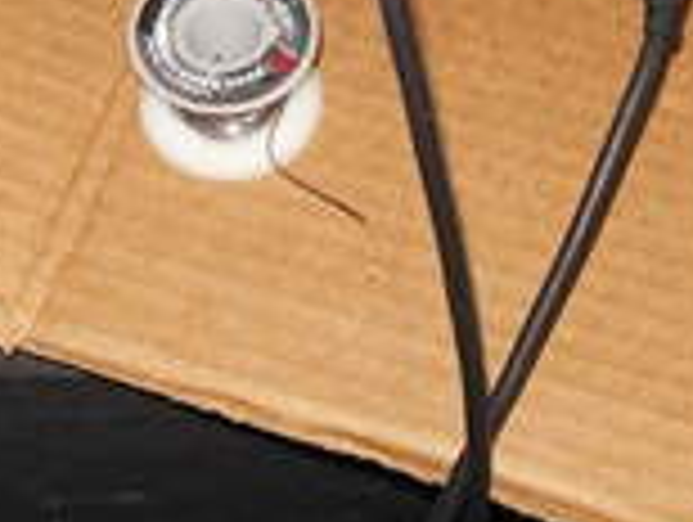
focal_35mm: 96
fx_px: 1925
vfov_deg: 15.1
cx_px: 108
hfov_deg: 20.1
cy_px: -36
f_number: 3.5
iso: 200
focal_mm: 6
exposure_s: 1/30
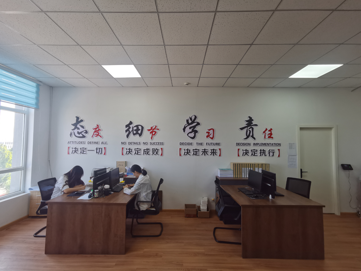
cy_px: 136
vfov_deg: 74.7
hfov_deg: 91.0
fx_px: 177
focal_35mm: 17
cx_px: 180
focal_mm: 2.26
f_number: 2.2
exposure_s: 1/100
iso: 125
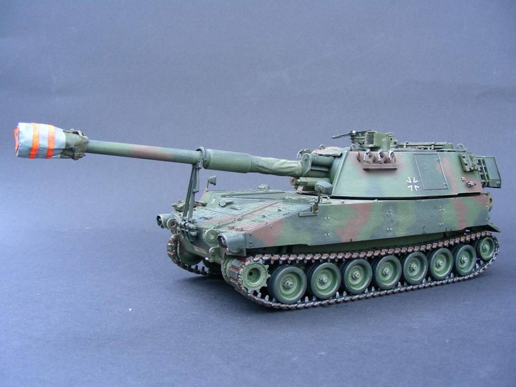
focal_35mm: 38
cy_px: 194
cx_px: 258
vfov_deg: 37.7
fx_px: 566
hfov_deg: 49.0
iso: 50
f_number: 3.5
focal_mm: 6.3
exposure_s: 1/6.8
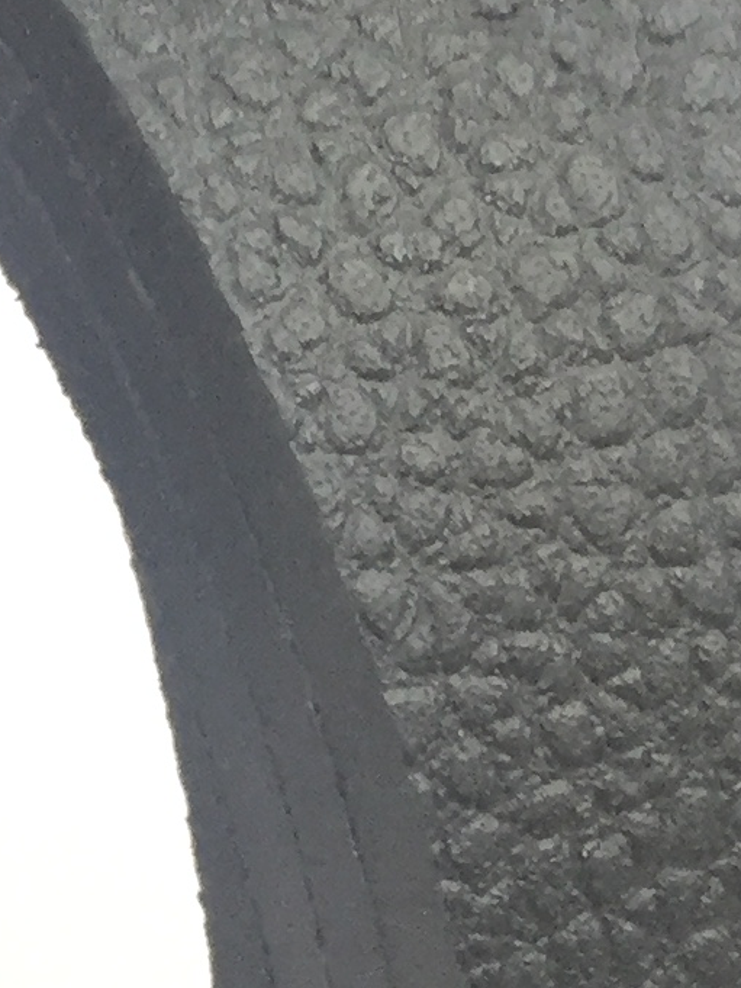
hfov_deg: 9.7
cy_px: 837
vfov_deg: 14.1
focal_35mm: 139
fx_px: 3966
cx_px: -880
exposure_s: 1/33
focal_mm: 4.15
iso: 100
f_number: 2.2
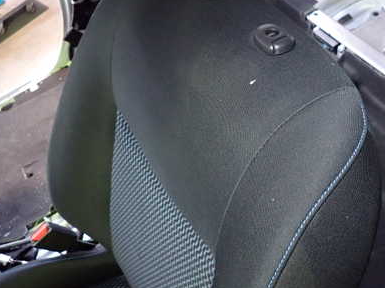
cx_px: 237
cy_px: 125
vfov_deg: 36.7
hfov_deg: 47.5
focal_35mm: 39
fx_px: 433
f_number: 2
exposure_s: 1/40
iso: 1000
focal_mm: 4.5
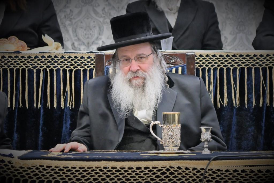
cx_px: 137
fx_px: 1369
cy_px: 92
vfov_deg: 7.6
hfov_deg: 11.4
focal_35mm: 180
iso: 1000
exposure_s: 1/200
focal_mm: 120
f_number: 4
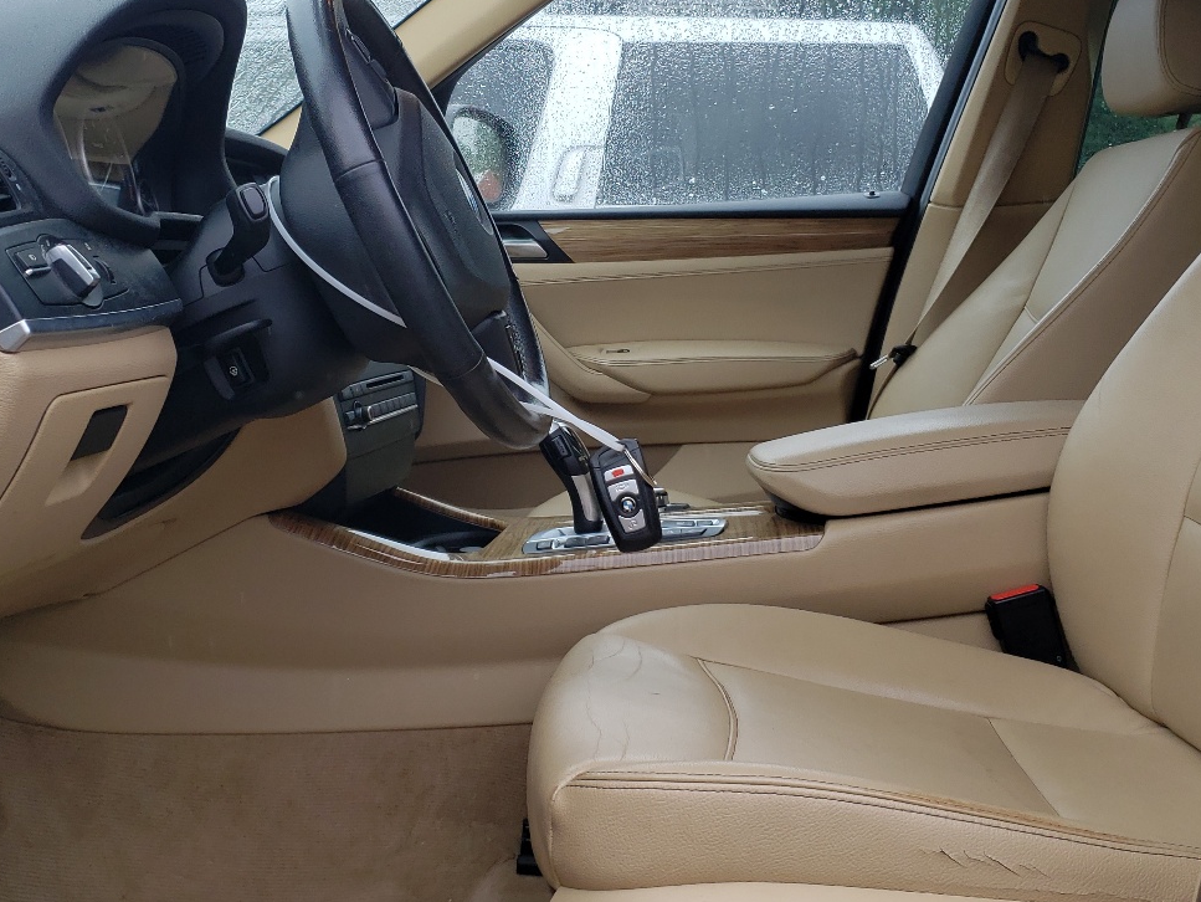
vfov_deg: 33.5
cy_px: 350
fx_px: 1492
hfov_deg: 43.8
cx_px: 612
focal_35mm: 43
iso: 50
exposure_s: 1/455
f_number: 1.5
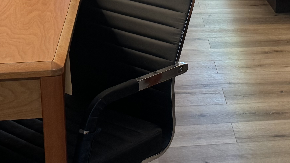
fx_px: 654
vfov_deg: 14.0
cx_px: 267
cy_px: 1
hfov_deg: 24.2
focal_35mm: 85
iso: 250
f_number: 1.78
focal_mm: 6.86
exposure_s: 1/60
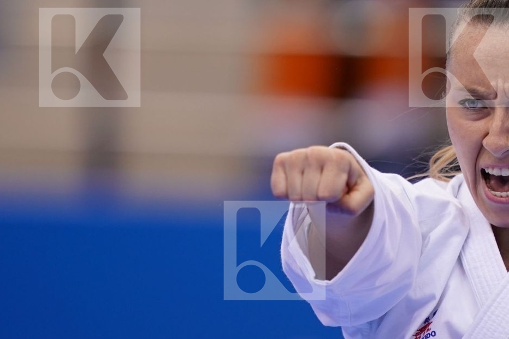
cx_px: 460
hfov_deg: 1.8
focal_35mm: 1159
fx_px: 16383
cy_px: 251
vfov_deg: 1.2
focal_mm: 400
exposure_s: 1/500
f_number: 2.8
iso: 500
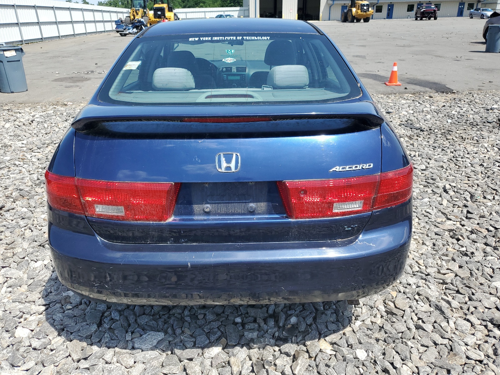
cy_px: 188
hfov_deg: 67.3
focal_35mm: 26
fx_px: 376
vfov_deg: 53.1
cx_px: 250
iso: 50
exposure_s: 1/1667
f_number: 1.5
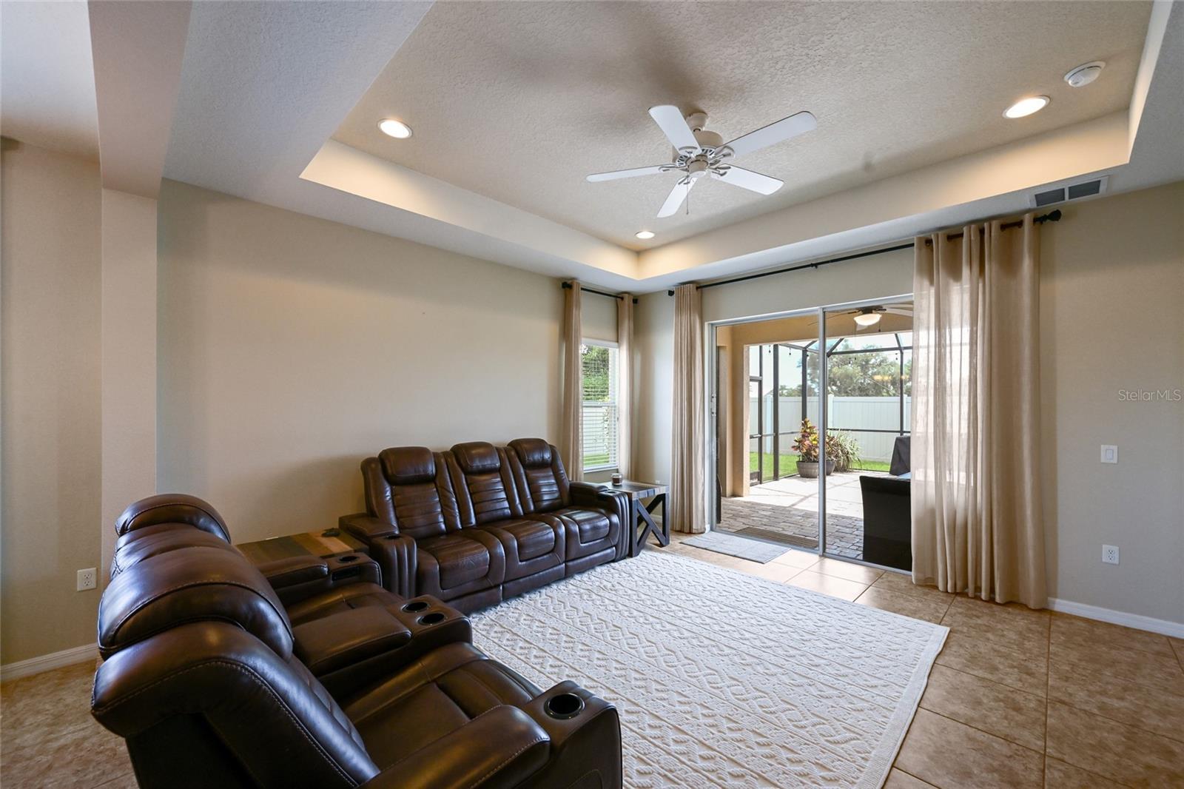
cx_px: 592
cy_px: 394
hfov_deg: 104.3
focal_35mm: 14
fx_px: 460
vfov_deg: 81.2
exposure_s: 1/40
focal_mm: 14
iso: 800
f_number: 8
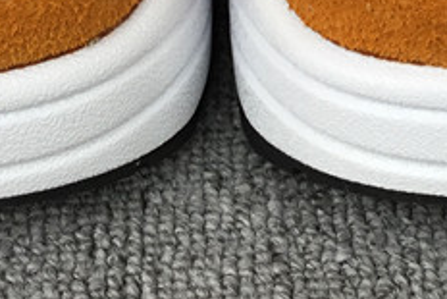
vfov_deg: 10.3
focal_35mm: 125
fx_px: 1553
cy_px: -256
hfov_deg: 16.3
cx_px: 318
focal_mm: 3.3
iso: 25
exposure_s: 1/100
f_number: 2.4
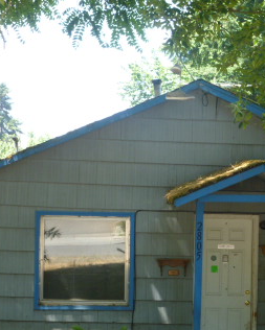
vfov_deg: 21.9
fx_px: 853
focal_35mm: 87
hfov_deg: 17.4
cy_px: 198
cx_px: 236
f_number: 3.8
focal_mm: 7.9
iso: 125
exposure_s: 1/60
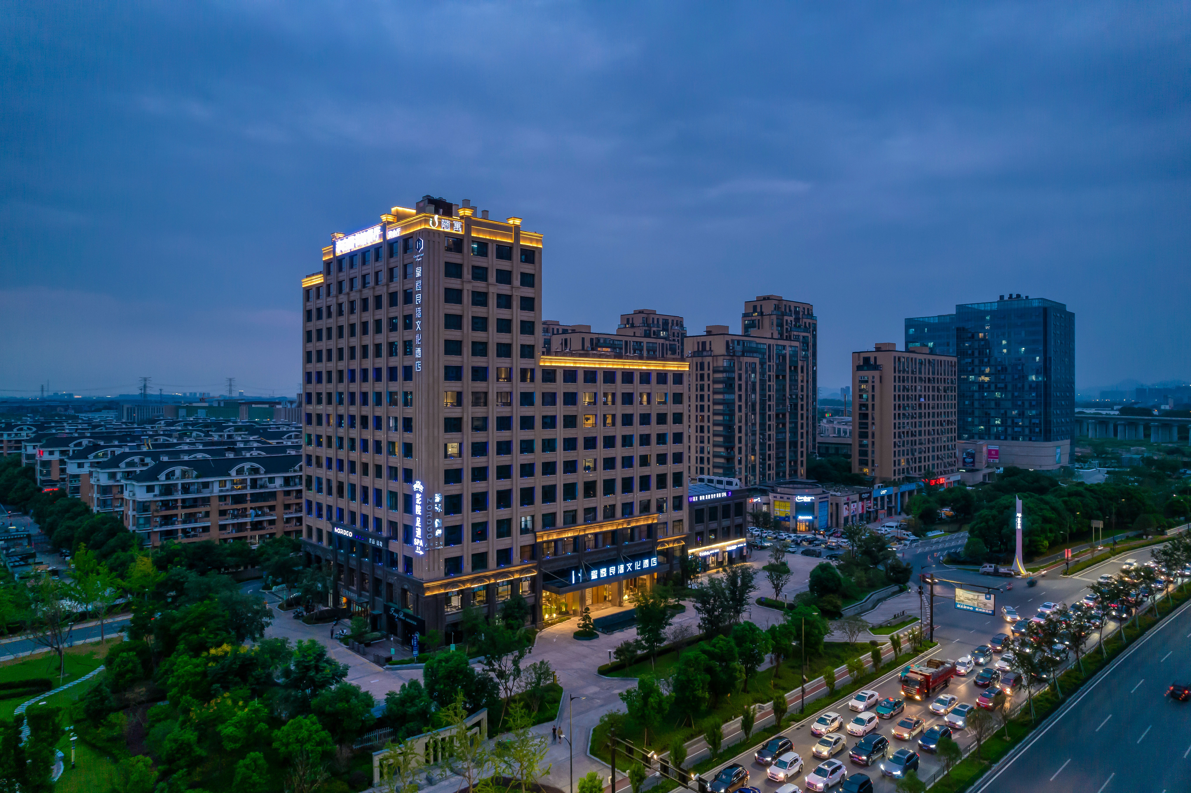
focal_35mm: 22
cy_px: 396
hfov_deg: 78.6
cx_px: 596
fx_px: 728
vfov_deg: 57.2
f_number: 2.8
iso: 800
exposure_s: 1/60
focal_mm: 8.4
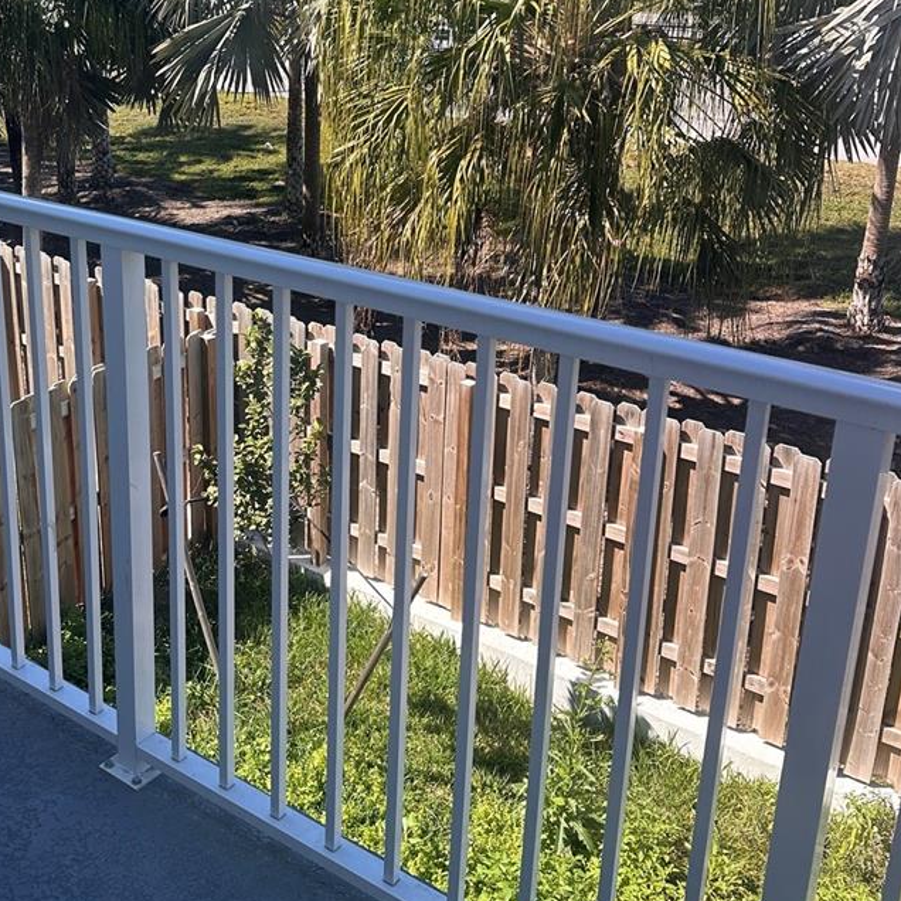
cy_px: 319
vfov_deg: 41.4
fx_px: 1178
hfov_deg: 41.5
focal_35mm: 40
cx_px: 327
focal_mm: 6.86
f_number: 1.78
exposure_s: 1/1157
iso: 80
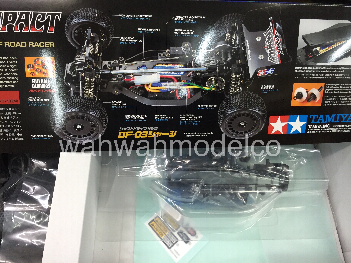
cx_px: 176
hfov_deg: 61.7
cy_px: 132
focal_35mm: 29
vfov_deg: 48.2
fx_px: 294
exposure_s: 1/33
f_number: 2.2
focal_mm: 4.15
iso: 125
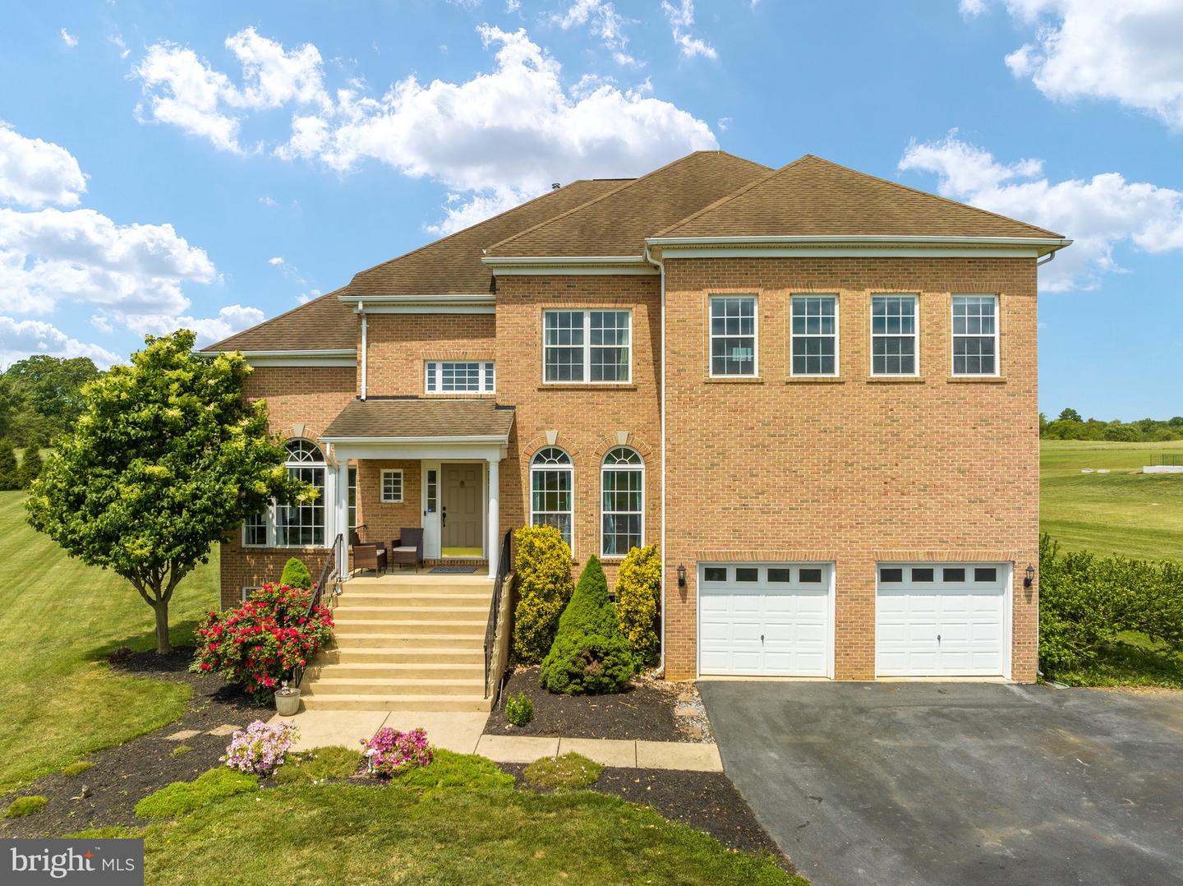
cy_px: 443
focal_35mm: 24
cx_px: 592
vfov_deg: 56.8
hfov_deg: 71.6
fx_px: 820
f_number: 4
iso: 100
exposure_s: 1/120
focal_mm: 12.29
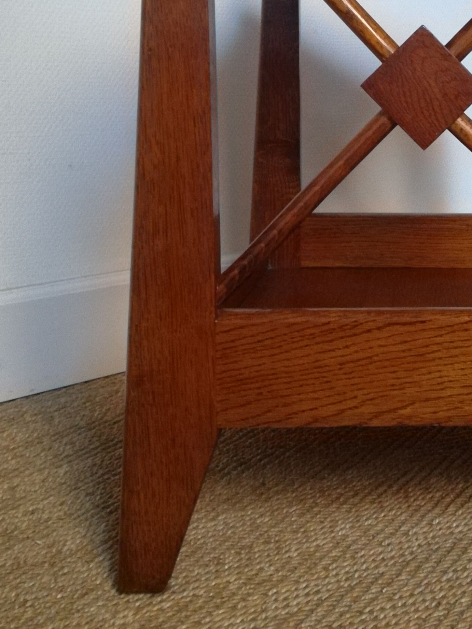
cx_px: 419
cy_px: 188
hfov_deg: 25.4
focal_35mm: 56
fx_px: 1018
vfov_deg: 33.9
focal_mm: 3.83
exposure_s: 1/14.3
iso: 1250
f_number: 2.2
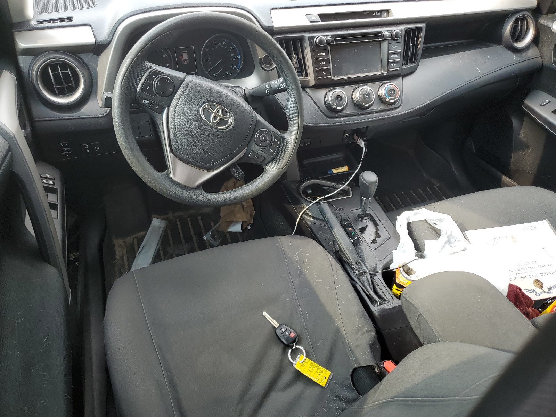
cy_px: 208
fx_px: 418
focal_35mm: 26
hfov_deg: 67.3
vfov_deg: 53.1
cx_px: 278
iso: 50
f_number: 1.5
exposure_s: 1/182
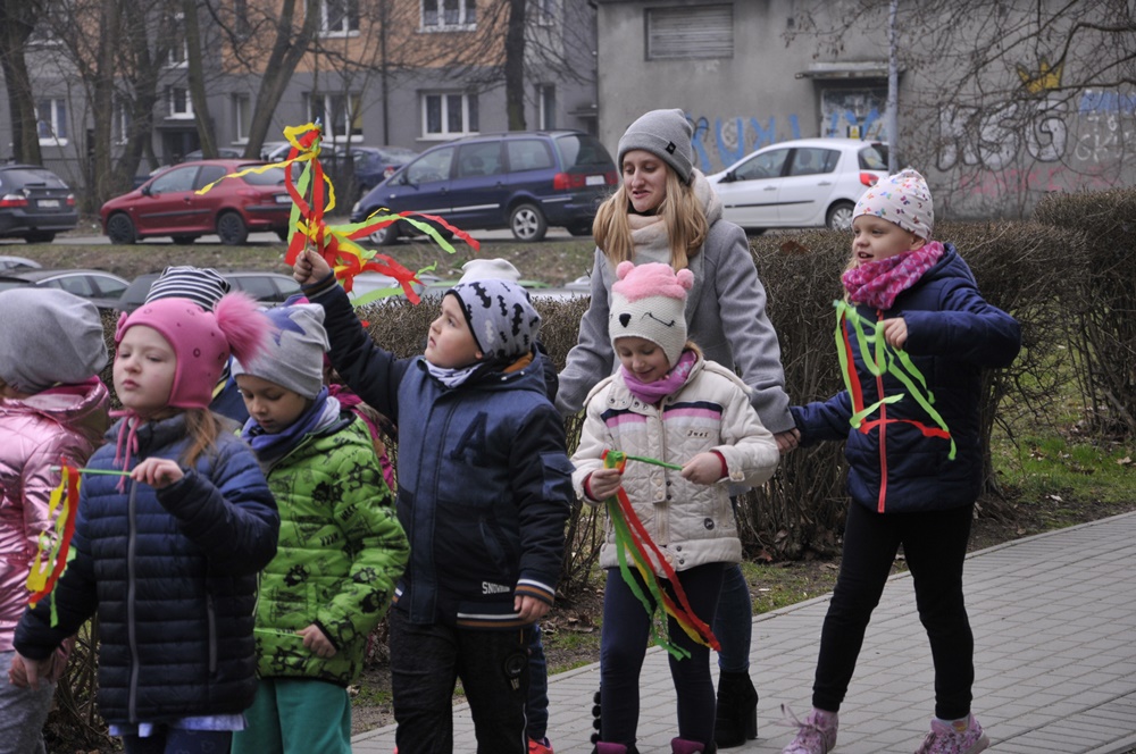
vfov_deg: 12.1
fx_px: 3545
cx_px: 568
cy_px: 377
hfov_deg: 18.2
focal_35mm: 112
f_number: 5.3
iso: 400
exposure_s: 1/250
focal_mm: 75
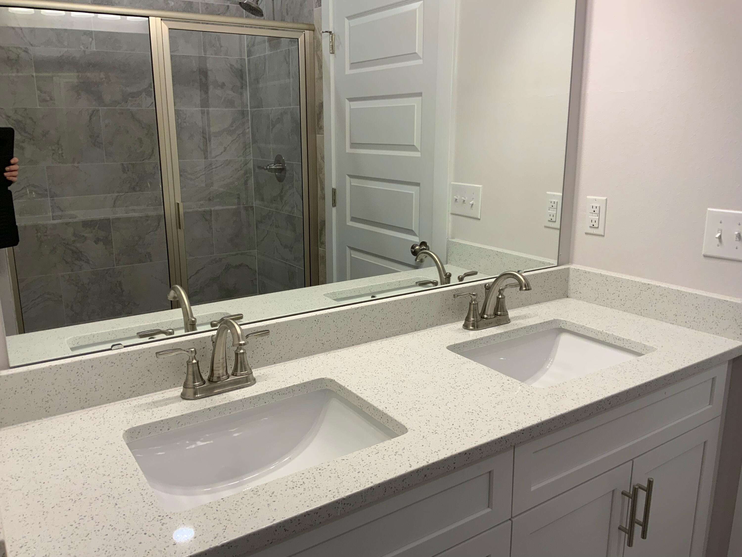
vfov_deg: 48.2
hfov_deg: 61.7
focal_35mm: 29
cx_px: 371
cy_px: 278
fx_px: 622
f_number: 1.8
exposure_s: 1/120
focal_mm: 3
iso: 40
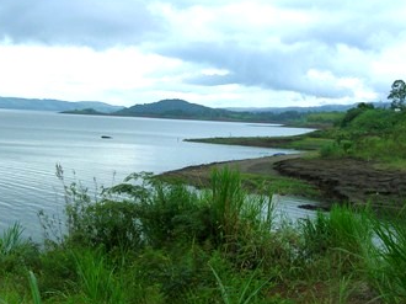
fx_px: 750
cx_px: 190
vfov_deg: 22.7
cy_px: 72
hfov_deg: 30.3
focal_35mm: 64
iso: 50
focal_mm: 5.7
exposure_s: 1/304
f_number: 4.9
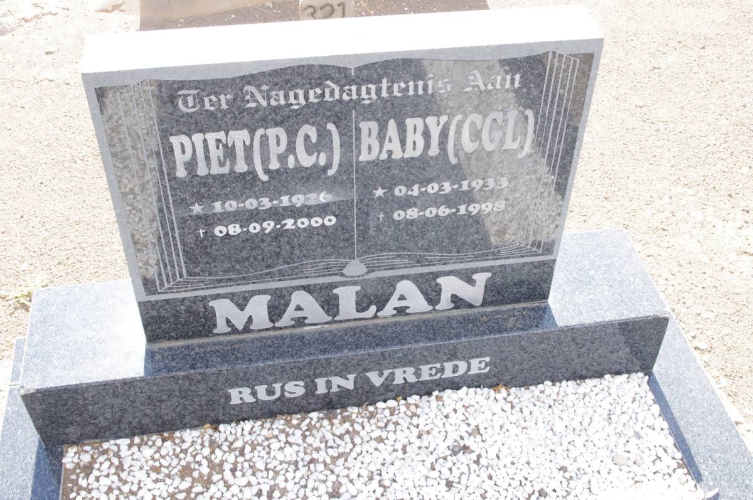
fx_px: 877
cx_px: 376
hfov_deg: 46.4
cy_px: 250
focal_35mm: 42
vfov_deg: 31.8
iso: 800
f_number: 11
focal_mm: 28.13
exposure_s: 1/125
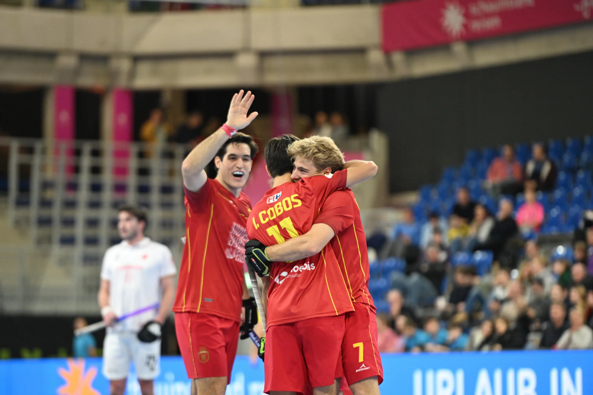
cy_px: 198
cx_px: 296
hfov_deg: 10.5
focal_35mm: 195
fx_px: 3212
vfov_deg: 7.0
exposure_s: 1/800
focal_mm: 195
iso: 4000
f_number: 2.8
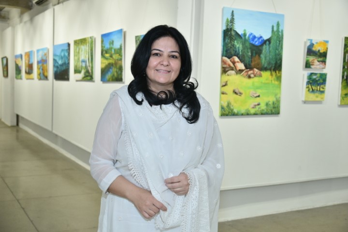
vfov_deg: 30.5
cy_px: 116
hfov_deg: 44.5
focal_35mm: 44
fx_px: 425
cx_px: 174
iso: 800
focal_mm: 44
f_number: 5.6
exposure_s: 1/160
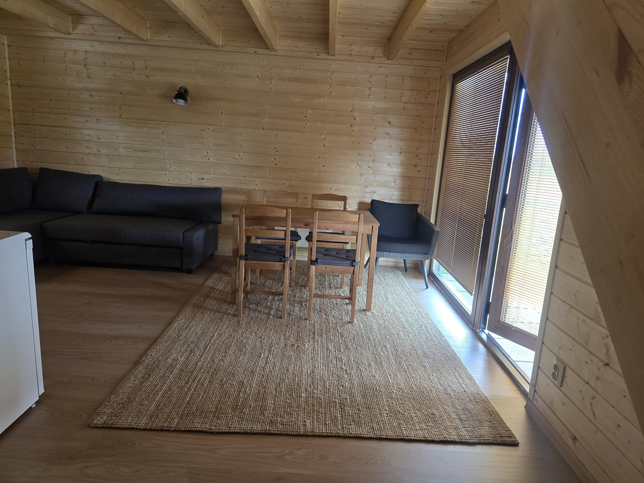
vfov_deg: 58.9
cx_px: 322
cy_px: 242
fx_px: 428
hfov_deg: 73.9
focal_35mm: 23
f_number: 1.7
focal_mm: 6.3
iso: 320
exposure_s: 1/100
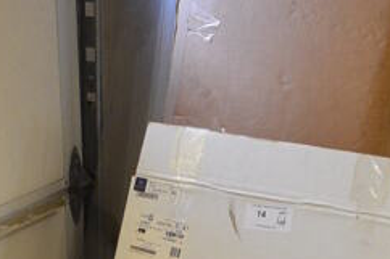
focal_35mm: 102
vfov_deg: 11.5
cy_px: 578
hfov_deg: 20.0
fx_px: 1104
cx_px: 139
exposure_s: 1/125
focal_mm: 18
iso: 2000
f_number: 3.5
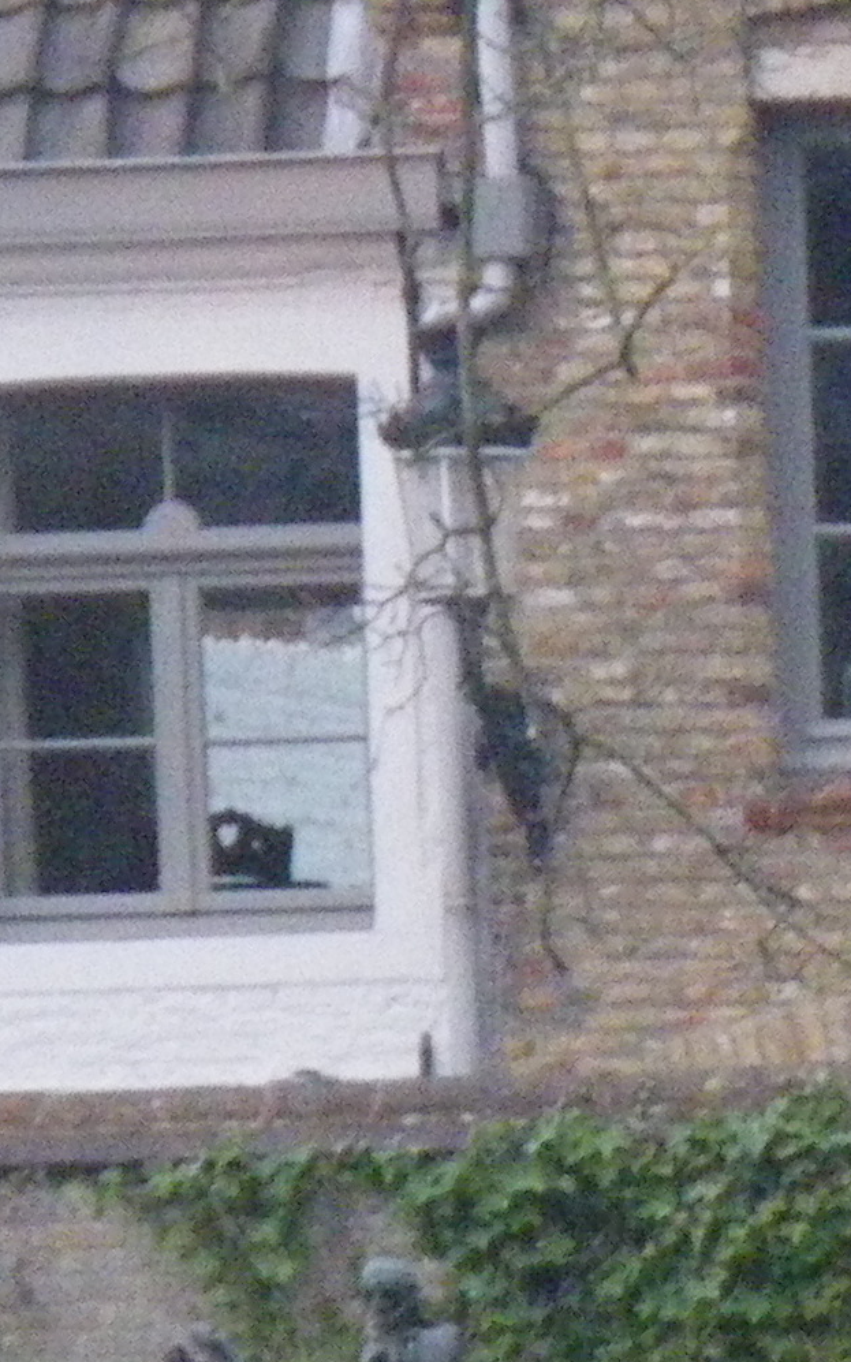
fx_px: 16553
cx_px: 1418
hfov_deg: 2.9
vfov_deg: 4.7
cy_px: 1706
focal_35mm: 446
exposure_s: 1/160
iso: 800
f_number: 5.2
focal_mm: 20.6
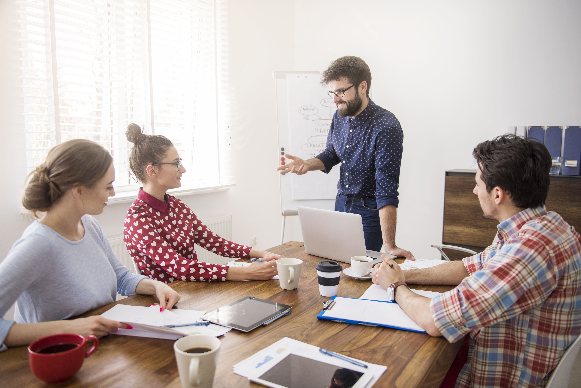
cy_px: 194
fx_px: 468
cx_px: 290
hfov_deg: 63.6
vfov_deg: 45.0
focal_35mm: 29
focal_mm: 29
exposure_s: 1/60
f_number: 2.8
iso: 100
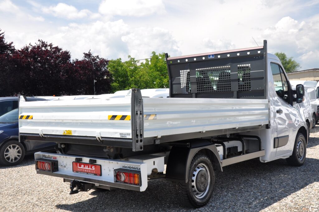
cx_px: 160
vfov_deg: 34.1
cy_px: 106
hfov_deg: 49.6
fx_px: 345
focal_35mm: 39
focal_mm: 26
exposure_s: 1/320
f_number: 9
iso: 500
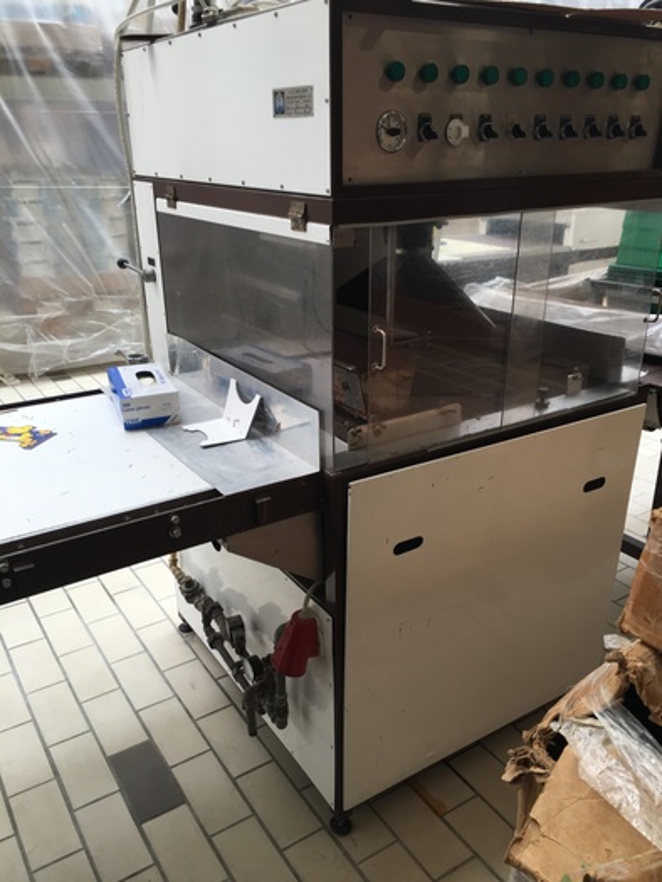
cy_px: 441
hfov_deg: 48.2
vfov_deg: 61.6
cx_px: 331
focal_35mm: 29
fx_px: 739
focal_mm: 4.15
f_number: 2.2
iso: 40
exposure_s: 1/100
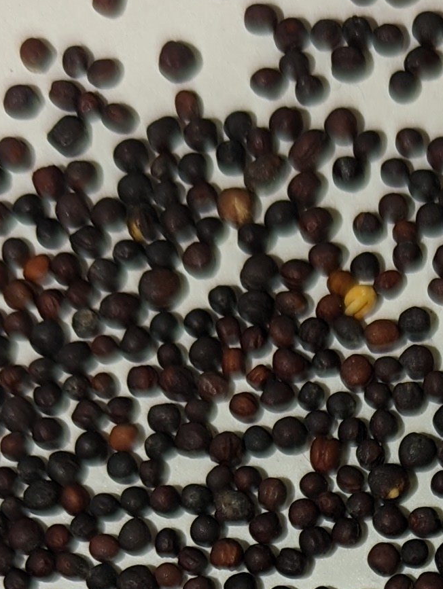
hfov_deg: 12.8
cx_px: 529
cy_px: 881
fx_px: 1925
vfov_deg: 16.0
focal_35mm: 113
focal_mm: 6.81
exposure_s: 1/146
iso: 44
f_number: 1.85
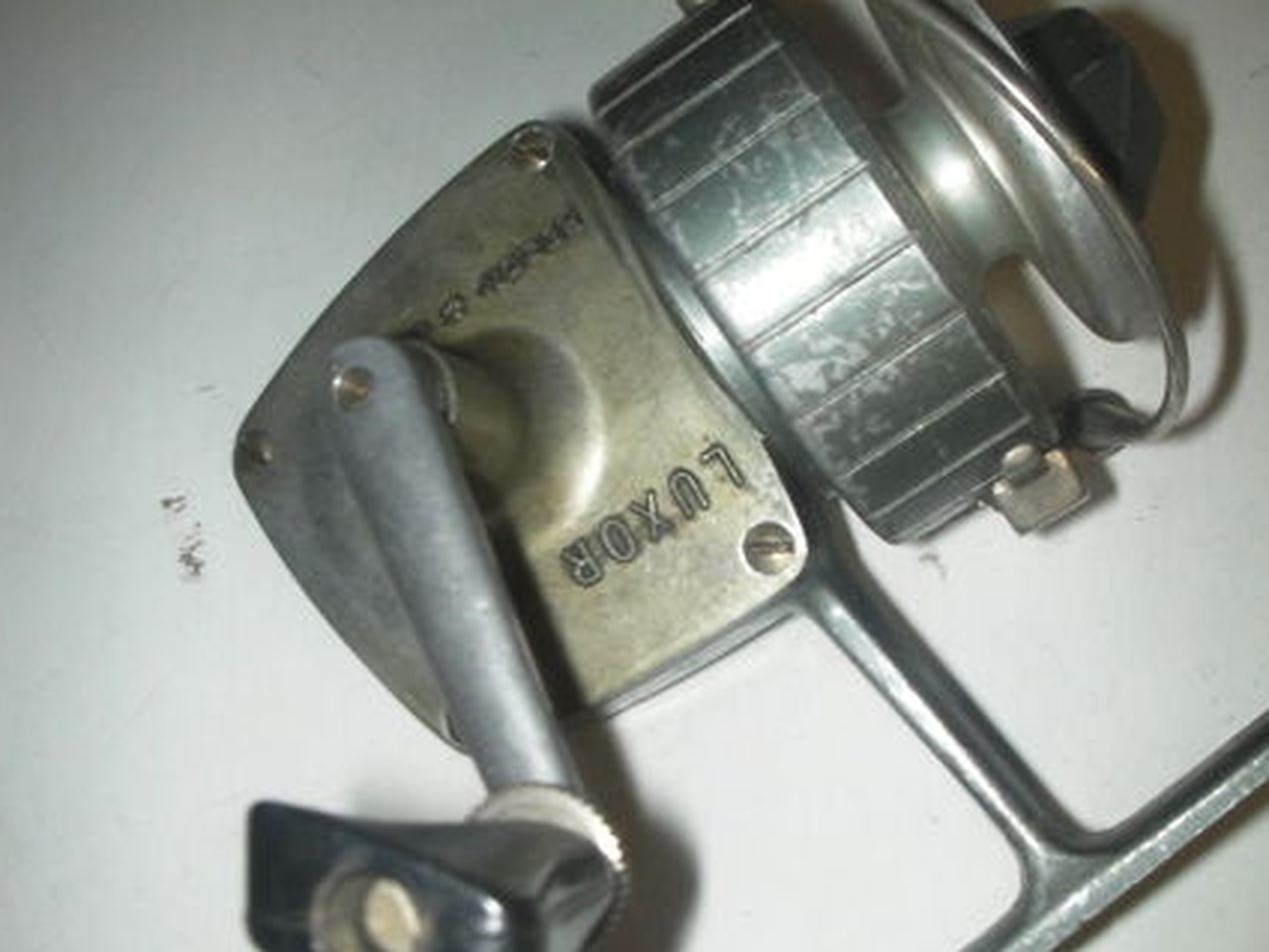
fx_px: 1576
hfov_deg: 43.8
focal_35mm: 43
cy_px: 512
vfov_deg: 33.6
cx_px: 679
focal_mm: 6.3
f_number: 5.6
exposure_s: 1/30
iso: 200
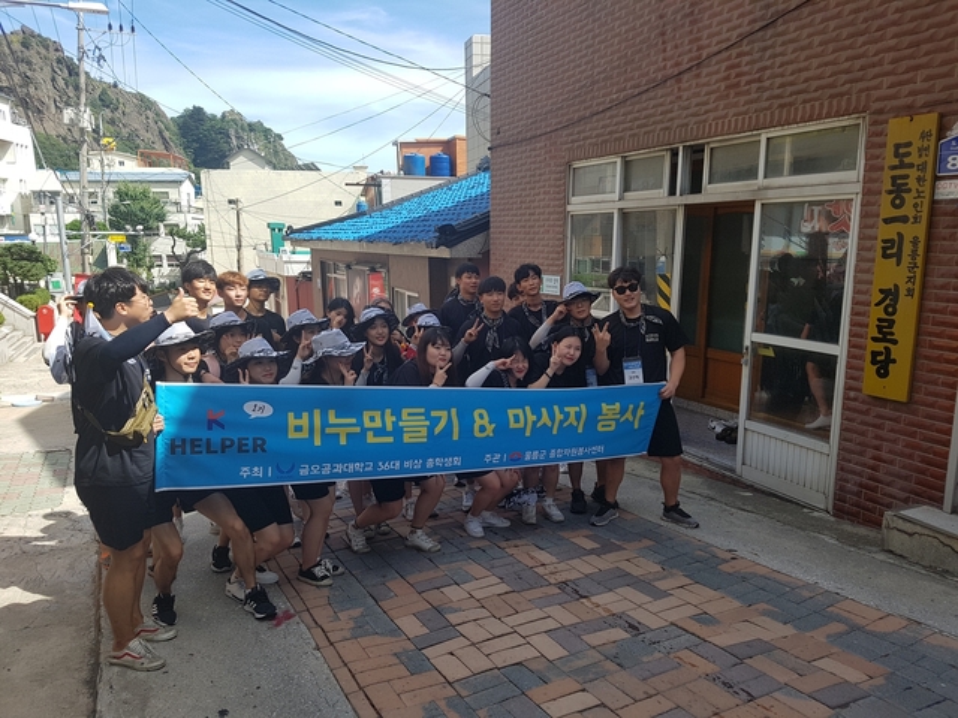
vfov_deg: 53.1
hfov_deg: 67.3
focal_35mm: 26
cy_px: 359
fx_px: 720
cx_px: 479
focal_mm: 4.2
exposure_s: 1/1364
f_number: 1.7
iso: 50
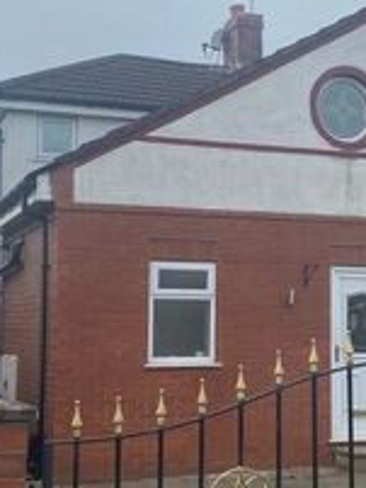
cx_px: 269
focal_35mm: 68
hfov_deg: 21.5
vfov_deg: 28.5
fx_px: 958
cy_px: 242
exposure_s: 1/1996
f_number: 1.8
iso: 32
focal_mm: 4.25
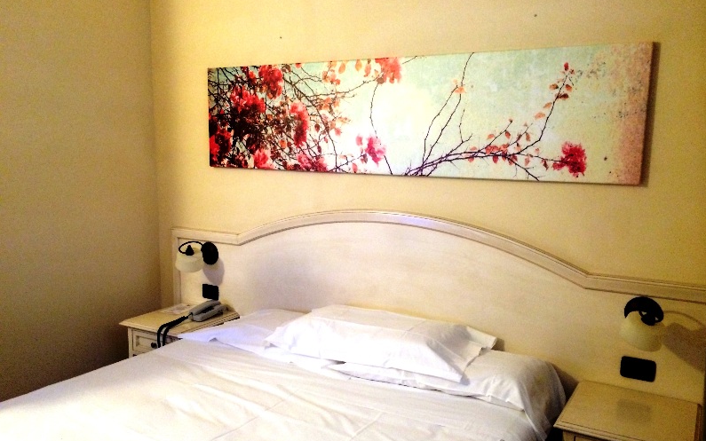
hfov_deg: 59.6
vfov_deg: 39.4
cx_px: 354
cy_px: 245
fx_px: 616
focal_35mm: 32
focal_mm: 4.12
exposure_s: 1/17
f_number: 2.2
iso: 320
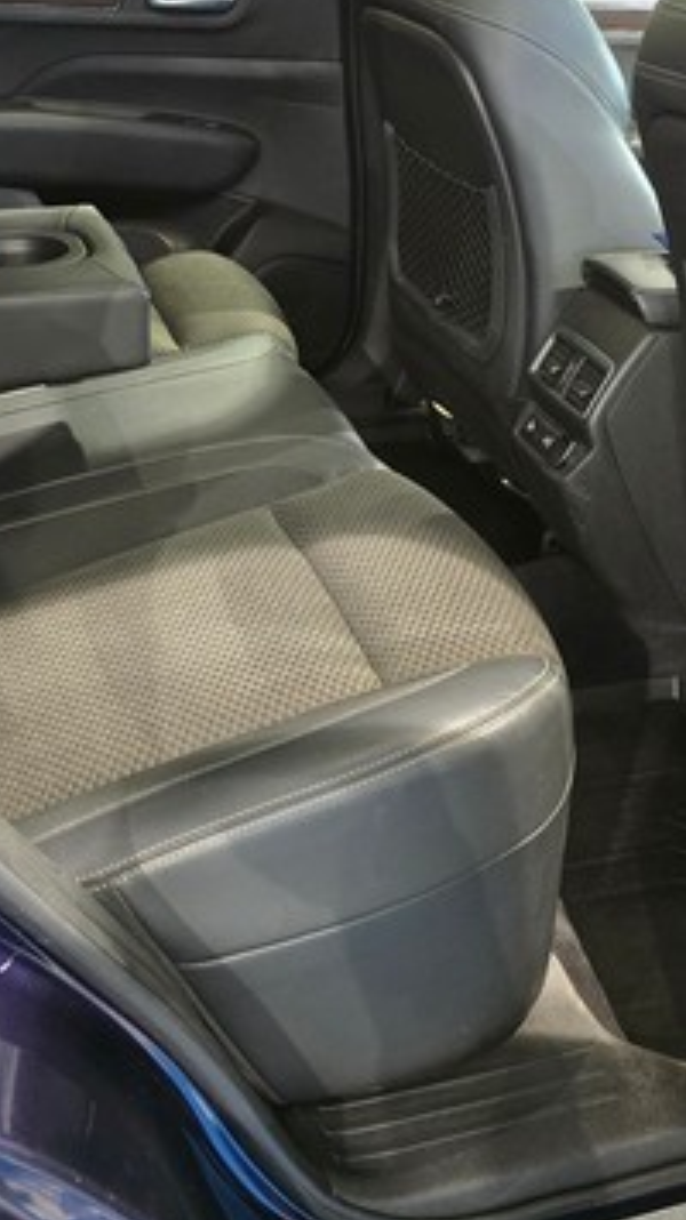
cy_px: 415
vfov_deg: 44.9
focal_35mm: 45
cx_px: 398
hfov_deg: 26.5
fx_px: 1457
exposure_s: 1/100
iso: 1250
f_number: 1.7
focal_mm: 6.3
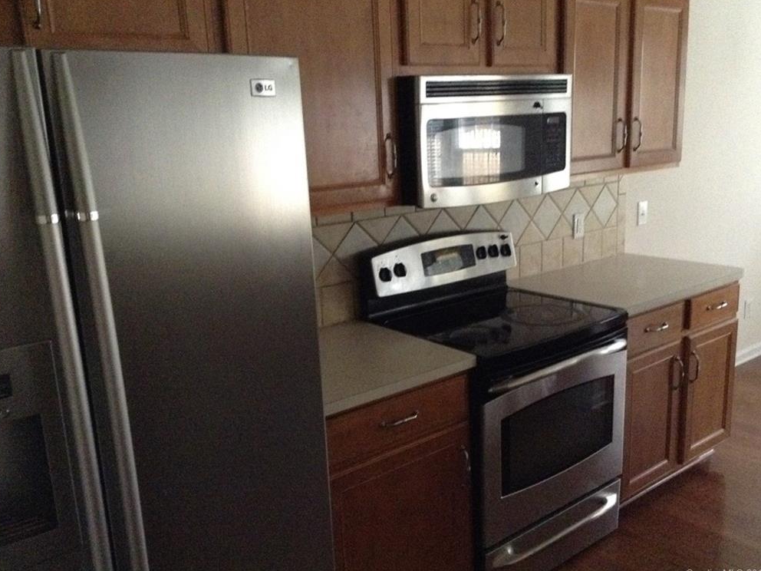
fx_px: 747
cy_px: 288
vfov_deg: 41.8
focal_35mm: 34
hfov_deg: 54.0
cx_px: 381
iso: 640
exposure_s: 1/15
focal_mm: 3.3
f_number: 2.4
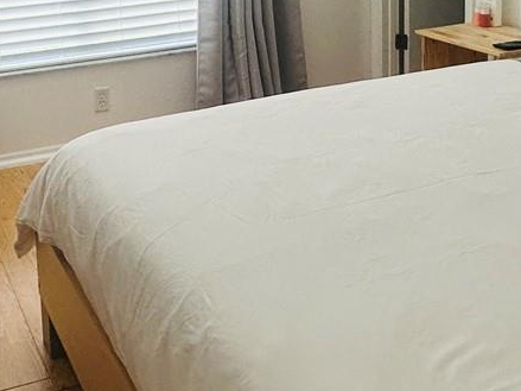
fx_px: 767
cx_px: 145
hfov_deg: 36.8
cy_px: -42
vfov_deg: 26.3
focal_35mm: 51
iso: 125
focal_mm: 2.22
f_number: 2.2
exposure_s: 1/99
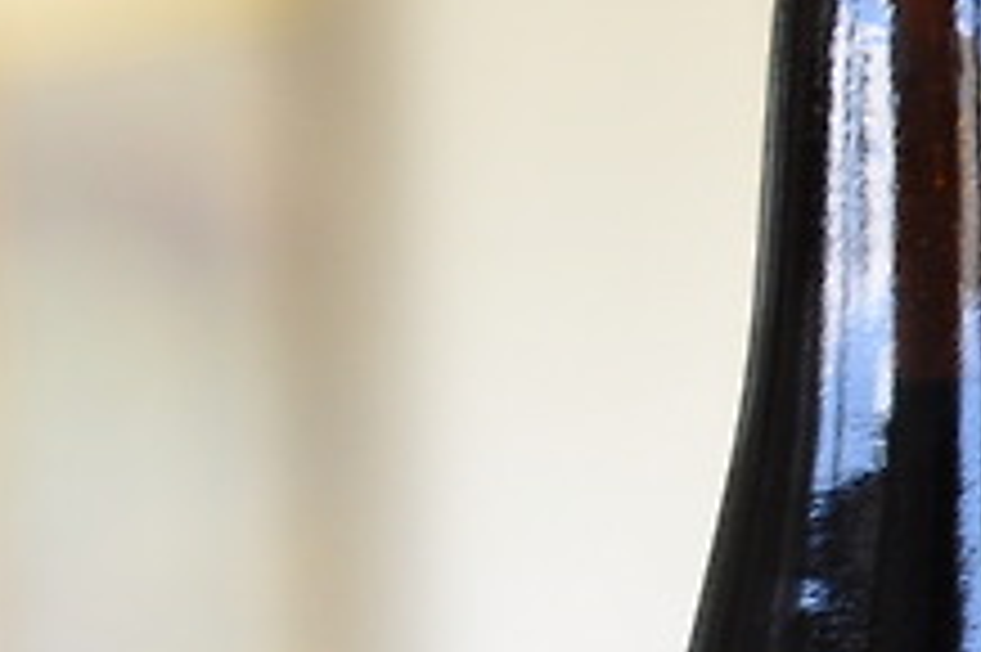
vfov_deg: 3.1
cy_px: 1389
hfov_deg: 4.7
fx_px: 11981
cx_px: 333
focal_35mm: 440
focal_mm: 50
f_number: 4.5
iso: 400
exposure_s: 1/80
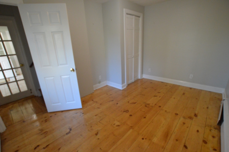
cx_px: 114
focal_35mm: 16
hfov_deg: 95.0
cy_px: 76
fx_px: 105
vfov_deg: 72.0
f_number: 4.5
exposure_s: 1/60
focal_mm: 11
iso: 1800
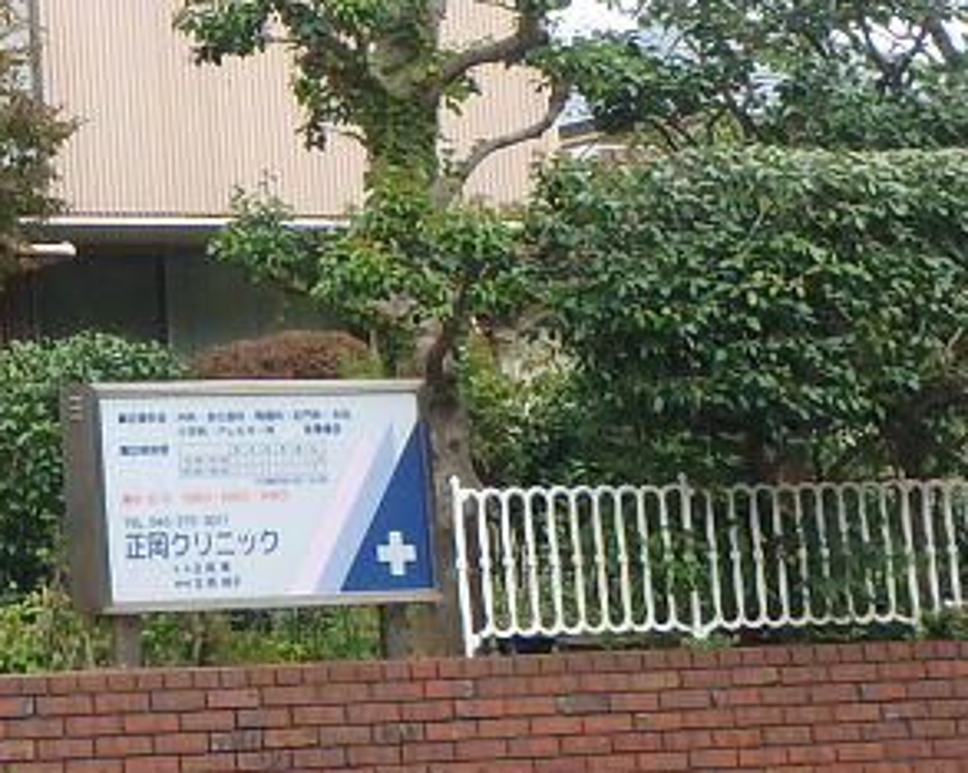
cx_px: -416
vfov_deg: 13.9
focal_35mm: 108
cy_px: -142
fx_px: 3092
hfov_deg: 16.5
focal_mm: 6
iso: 160
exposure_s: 1/80
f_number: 4.9
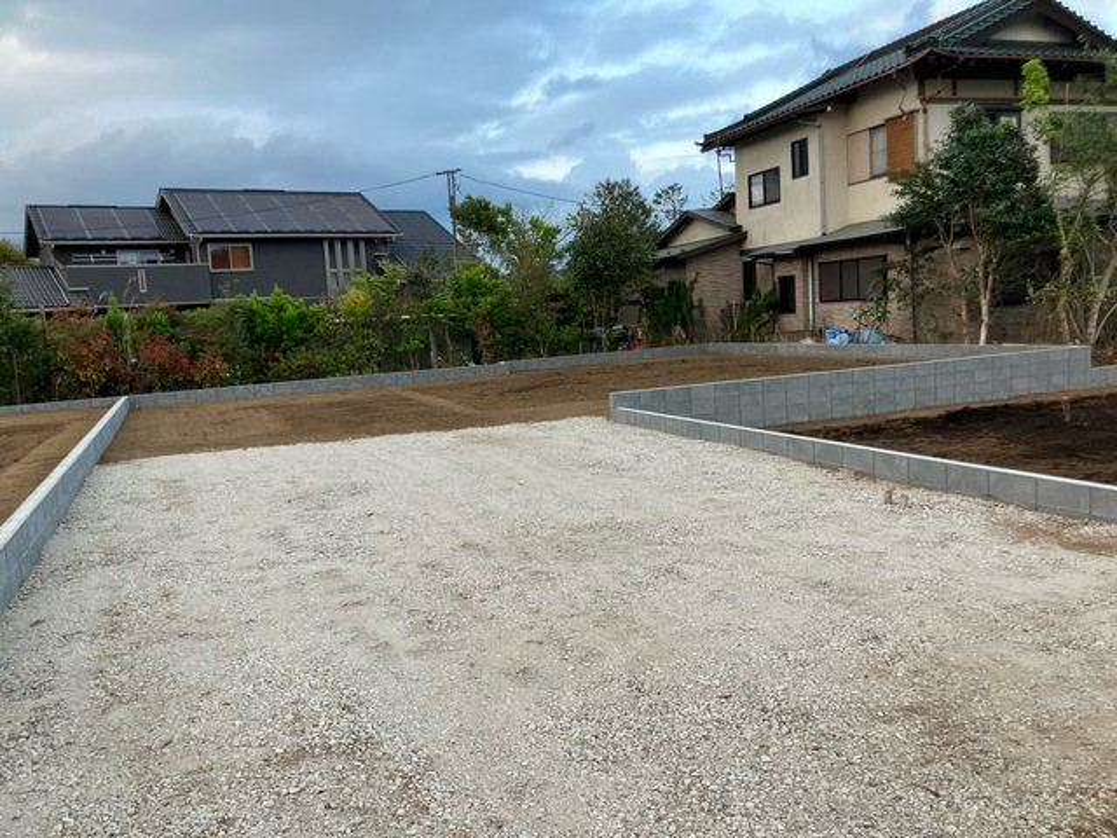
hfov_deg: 63.4
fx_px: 904
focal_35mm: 28
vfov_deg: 49.7
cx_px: 558
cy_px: 419
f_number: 1.8
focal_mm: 3.99
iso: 40
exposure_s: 1/121
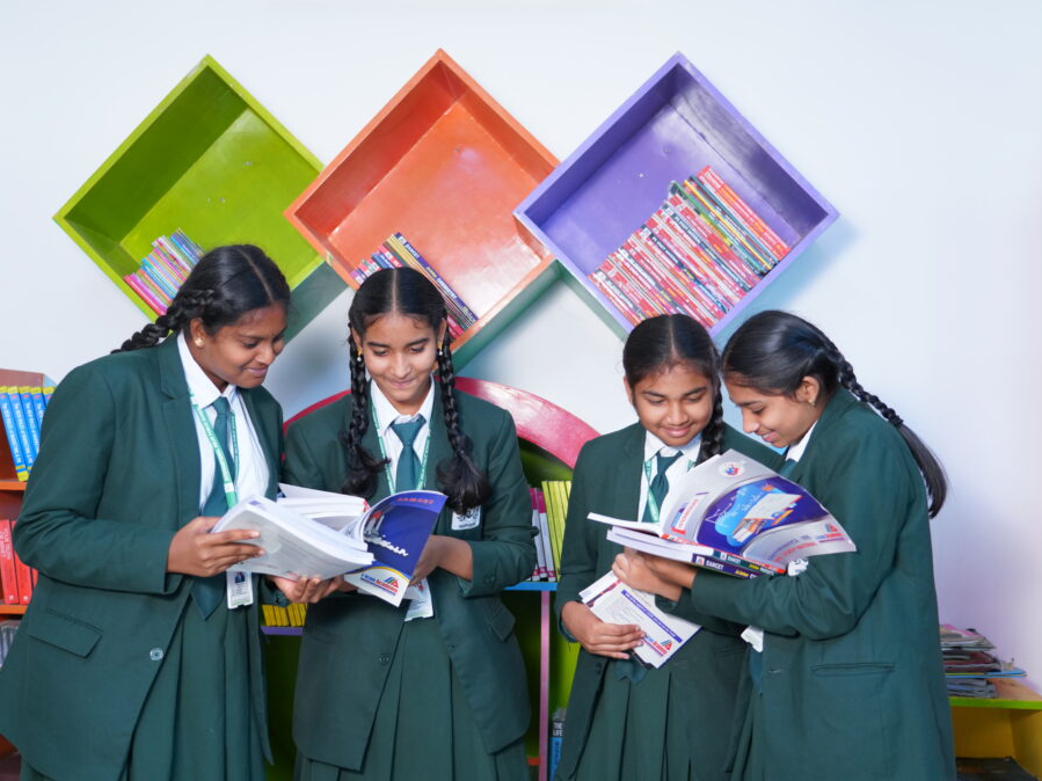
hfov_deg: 41.2
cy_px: 390
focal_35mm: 46
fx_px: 1384
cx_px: 502
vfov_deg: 31.5
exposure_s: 1/160
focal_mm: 42
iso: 1600
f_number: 4
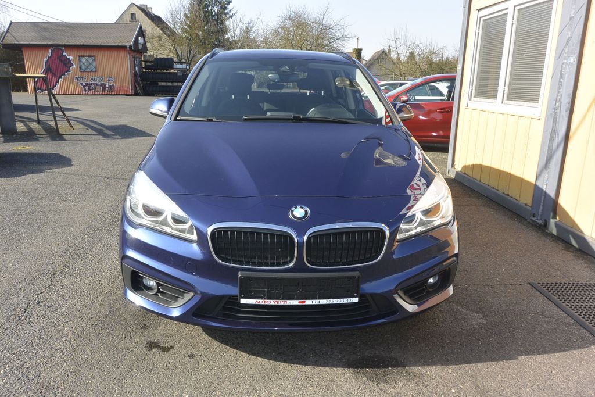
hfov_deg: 67.4
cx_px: 298
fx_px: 446
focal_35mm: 27
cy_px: 198
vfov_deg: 47.9
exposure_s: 1/250
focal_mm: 10
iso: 160
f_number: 6.3
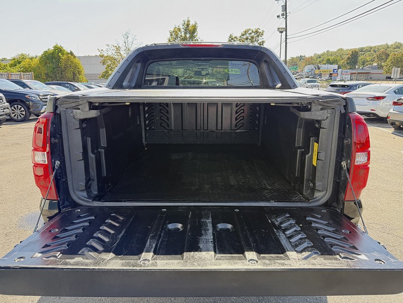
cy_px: 152
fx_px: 279
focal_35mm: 24
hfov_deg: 71.6
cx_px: 202
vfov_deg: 56.8
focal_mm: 6.76
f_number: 1.78
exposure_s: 1/259
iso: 100
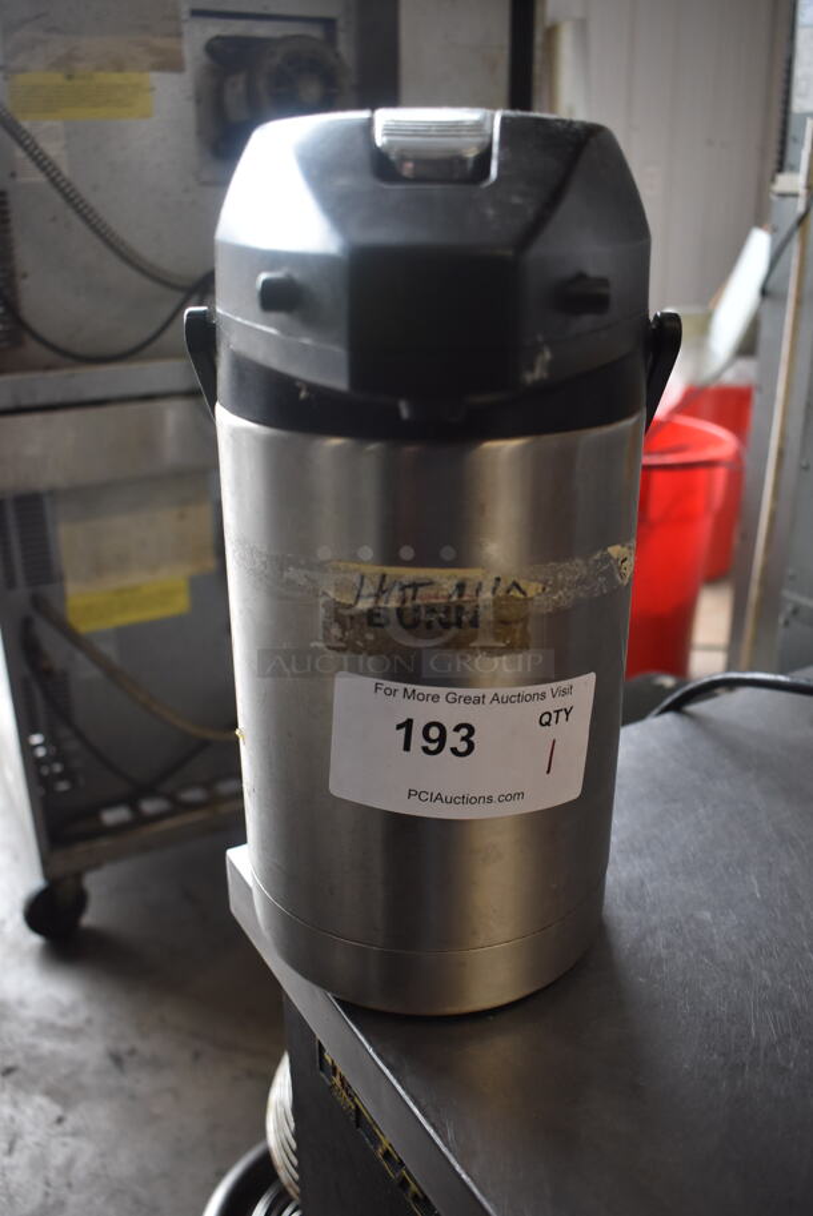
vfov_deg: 61.9
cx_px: 406
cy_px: 608
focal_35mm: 30
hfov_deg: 43.7
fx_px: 1015
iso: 800
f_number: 3.8
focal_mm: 20
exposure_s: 1/250
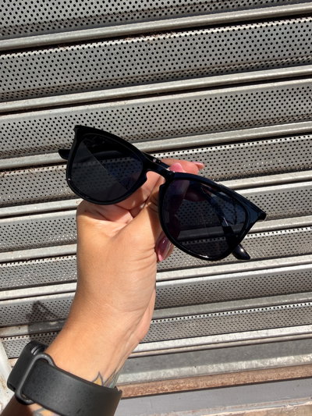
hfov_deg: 56.8
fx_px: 288
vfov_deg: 71.6
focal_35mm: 24
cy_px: 208
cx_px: 156
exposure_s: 1/777
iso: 25
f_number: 2.2
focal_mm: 2.22
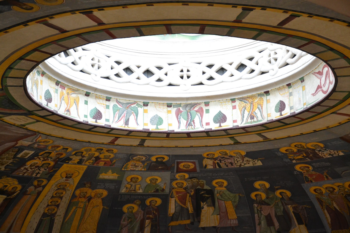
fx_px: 729
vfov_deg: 18.2
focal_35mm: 75
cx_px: 175
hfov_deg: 27.0
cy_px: 116
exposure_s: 1/100
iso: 1600
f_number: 4.8
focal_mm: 50
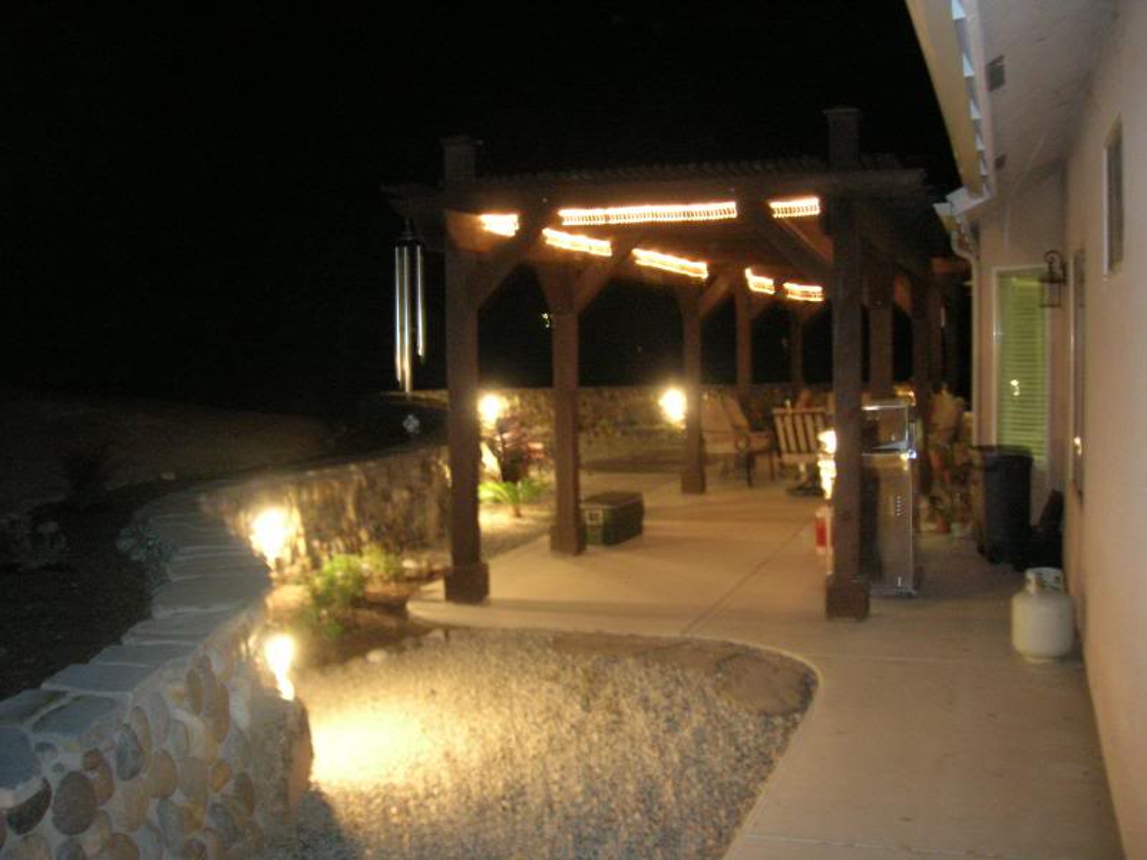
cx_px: 574
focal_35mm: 34
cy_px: 430
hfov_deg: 54.0
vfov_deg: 41.8
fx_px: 1127
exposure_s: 1.5
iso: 200
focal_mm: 5.7
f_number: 2.9
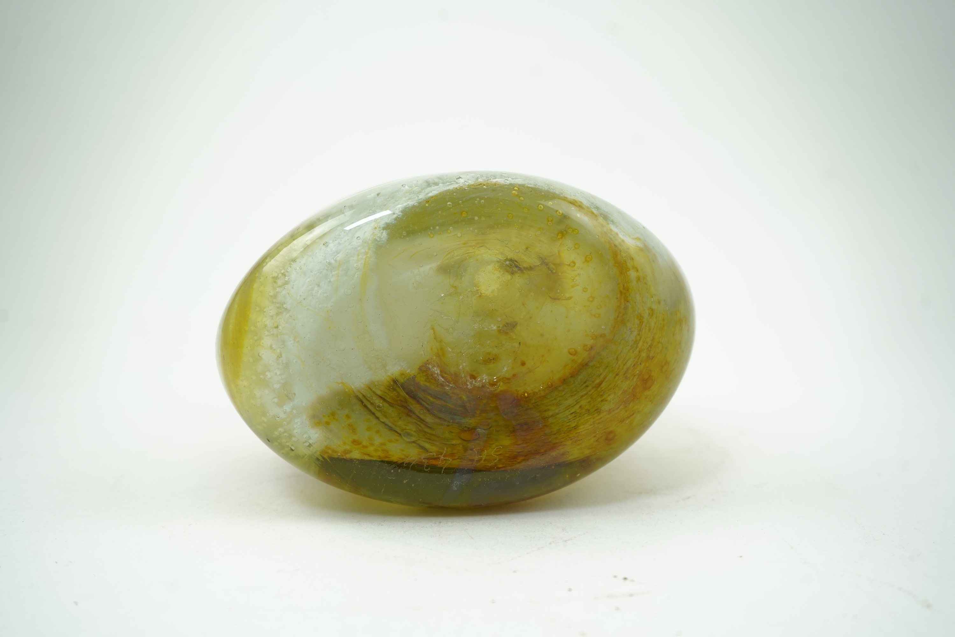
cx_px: 478
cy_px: 318
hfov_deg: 55.8
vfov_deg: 38.9
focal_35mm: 34
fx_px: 902
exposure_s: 1/25
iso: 400
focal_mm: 34
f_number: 5.6
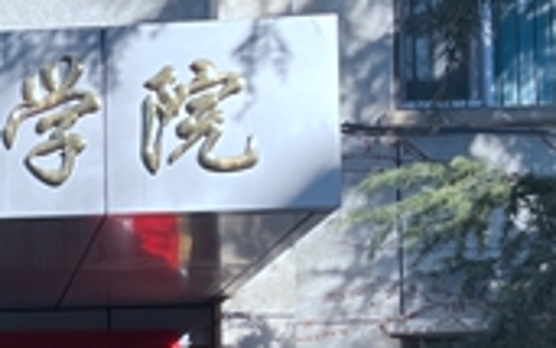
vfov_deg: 14.0
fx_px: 1364
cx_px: -215
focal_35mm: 90
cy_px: 452
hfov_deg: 20.5
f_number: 1.6
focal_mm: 5.1
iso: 32
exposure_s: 1/1038
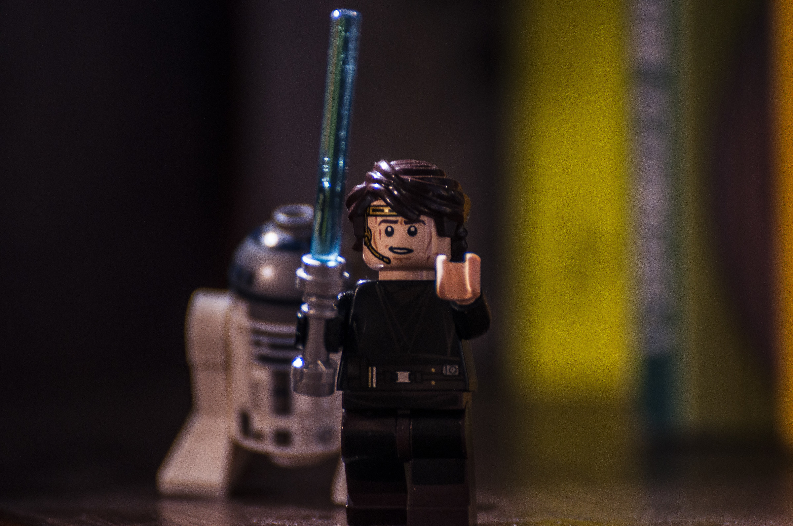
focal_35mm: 450
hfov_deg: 4.6
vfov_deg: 3.0
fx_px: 9900
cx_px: 396
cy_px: 263
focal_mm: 300
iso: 800
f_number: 5.6
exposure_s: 1/15
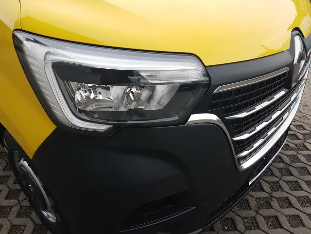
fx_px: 234
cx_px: 156
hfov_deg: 67.3
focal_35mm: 26
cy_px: 117
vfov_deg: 53.1
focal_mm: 4.2
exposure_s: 1/143
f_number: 1.7
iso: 40
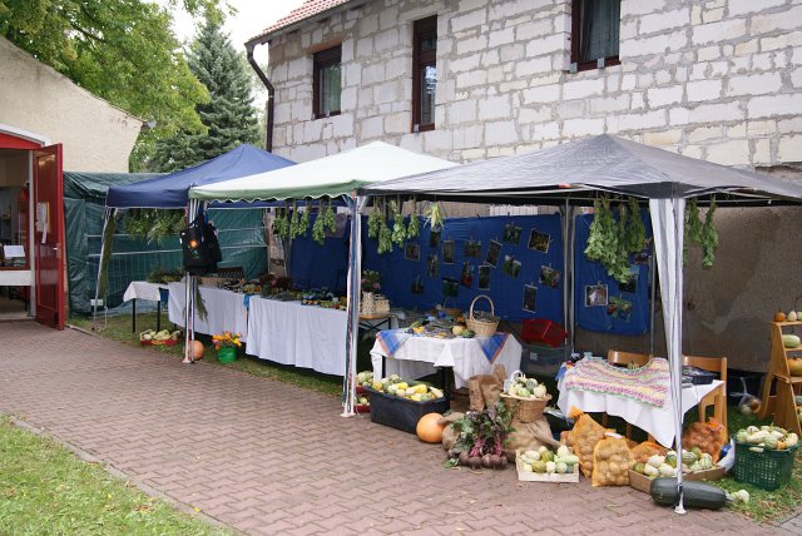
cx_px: 401
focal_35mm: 36
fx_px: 803
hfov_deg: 53.1
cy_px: 268
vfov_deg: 36.9
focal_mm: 24
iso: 100
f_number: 4
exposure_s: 1/160
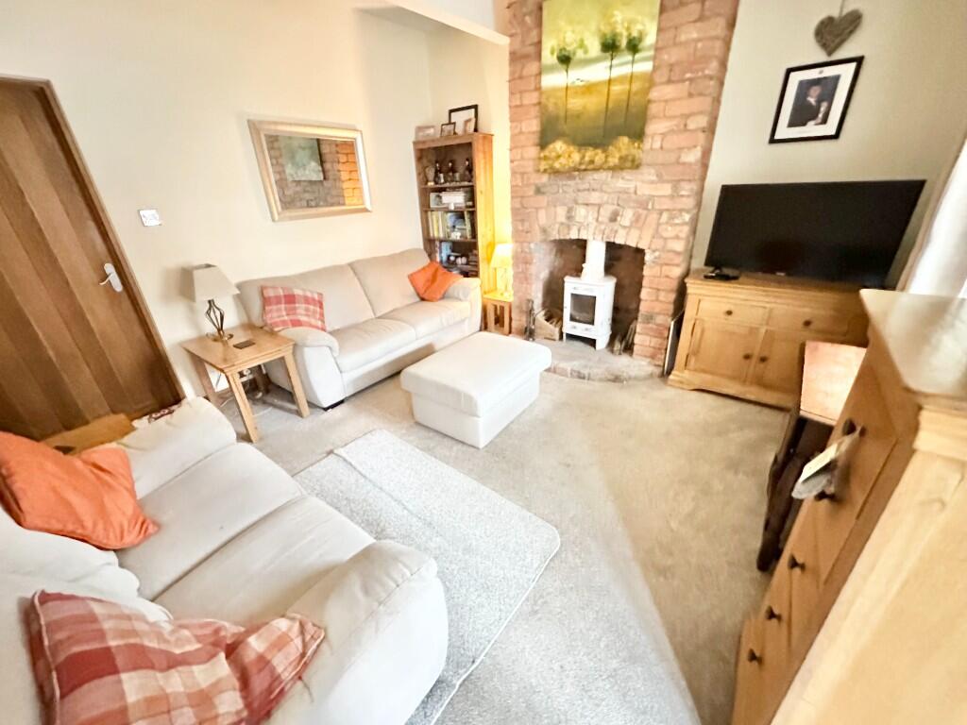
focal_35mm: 14
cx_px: 484
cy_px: 362
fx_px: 391
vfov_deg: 85.7
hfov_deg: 102.1
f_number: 2.2
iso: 1250
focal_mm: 2.22
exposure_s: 1/25
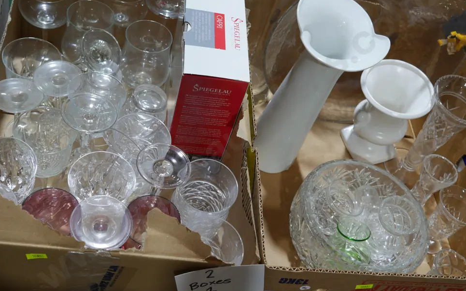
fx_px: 571
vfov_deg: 28.6
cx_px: 240
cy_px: 135
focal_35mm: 45
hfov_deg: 44.4
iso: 200
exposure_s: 1/60
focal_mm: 20
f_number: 4.4
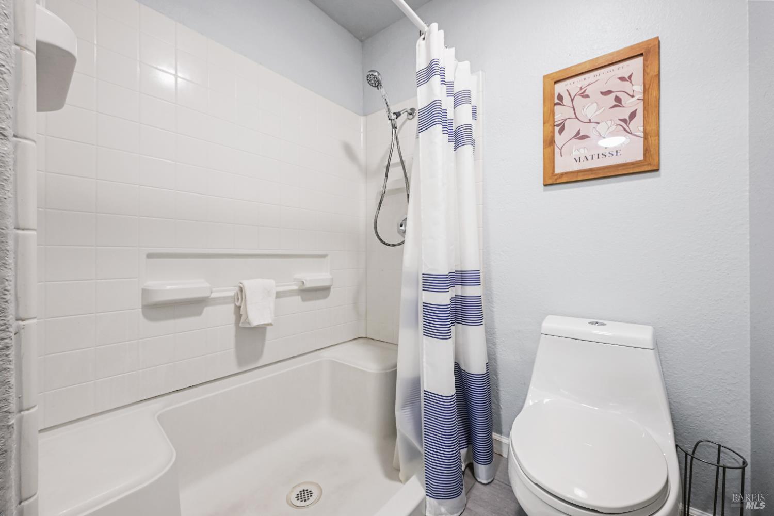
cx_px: 387
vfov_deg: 81.2
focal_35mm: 14
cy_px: 258
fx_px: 301
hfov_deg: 104.3
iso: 1600
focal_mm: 14
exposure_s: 1/4
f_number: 9
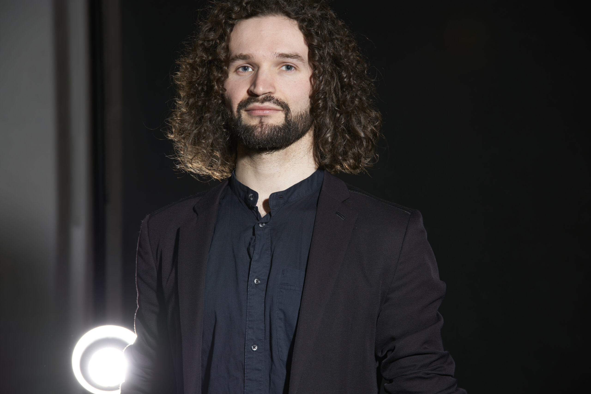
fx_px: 1724
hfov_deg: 19.5
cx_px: 296
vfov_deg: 13.0
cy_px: 197
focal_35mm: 105
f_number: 6.3
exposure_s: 1/100
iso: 100
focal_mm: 105
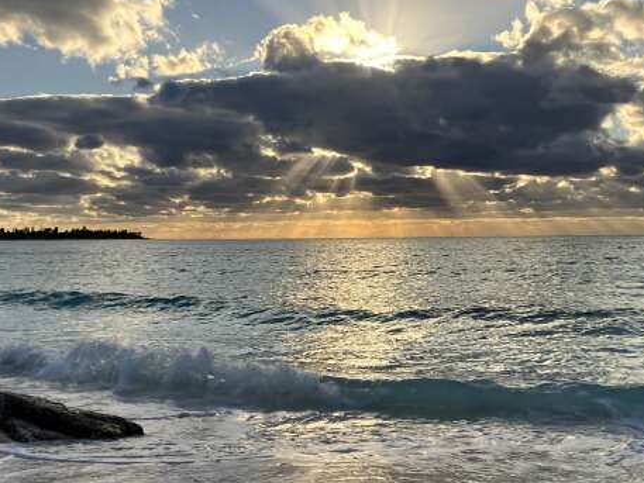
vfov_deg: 29.6
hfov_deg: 38.9
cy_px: 299
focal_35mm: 49
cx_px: 327
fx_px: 912
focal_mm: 3.99
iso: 32
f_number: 1.8
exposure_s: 1/2703
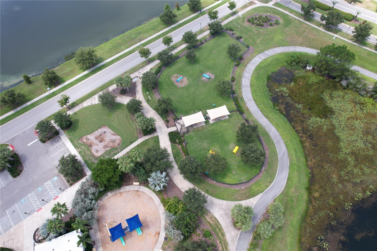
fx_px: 230
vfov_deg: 57.2
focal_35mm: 22
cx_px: 188
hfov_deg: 78.6
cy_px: 126
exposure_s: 1/640
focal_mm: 8.38
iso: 110
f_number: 2.8
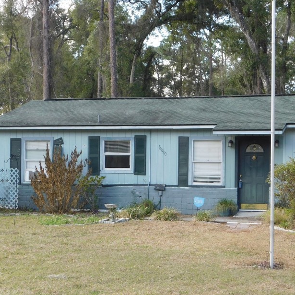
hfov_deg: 23.0
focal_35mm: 75
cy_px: 175
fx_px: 723
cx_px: 165
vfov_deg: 23.0
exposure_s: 1/125
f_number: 3.8
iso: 125
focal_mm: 9
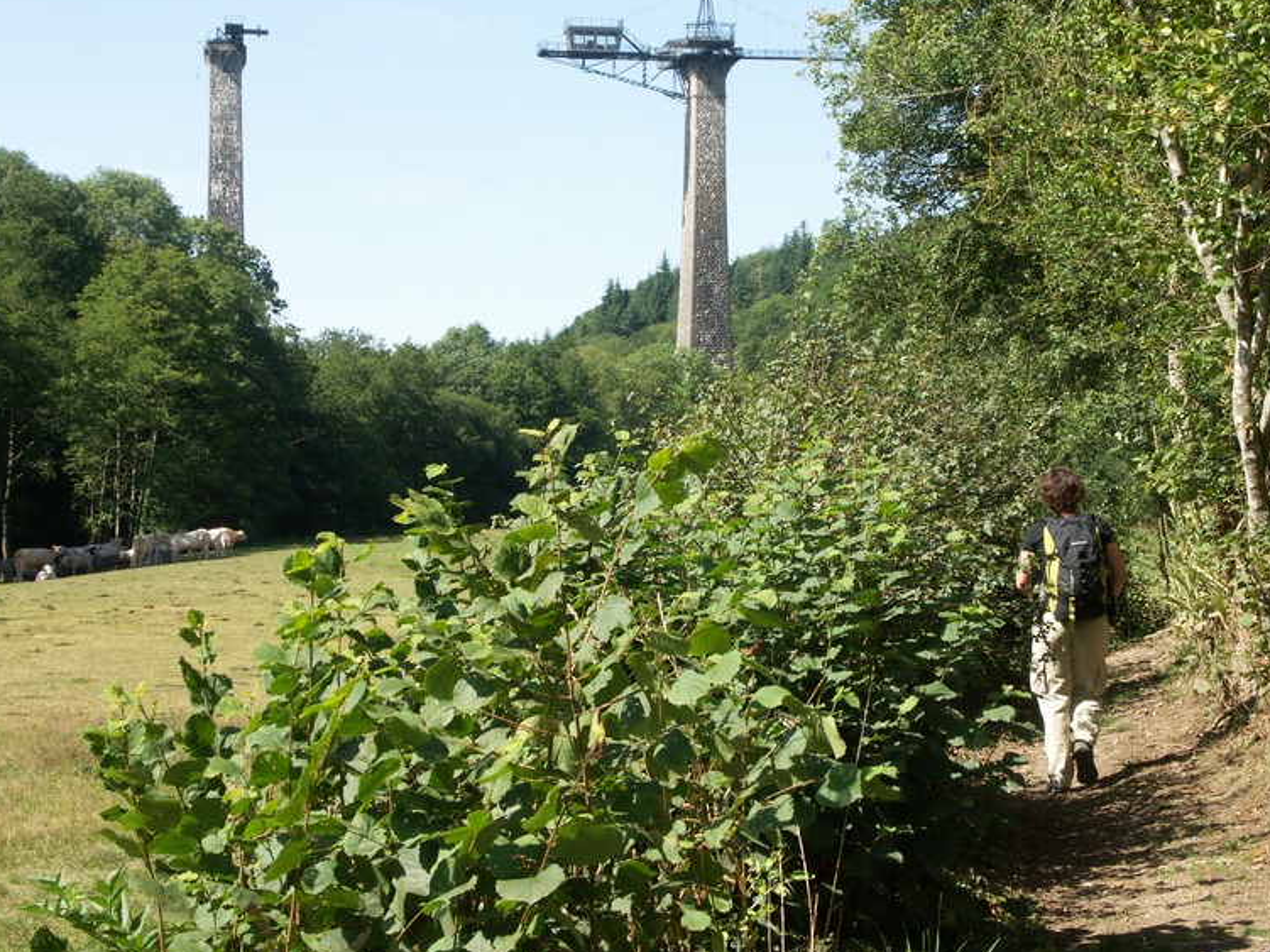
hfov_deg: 24.1
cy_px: 468
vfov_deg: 18.2
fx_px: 2971
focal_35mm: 81
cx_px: 656
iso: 64
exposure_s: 1/160
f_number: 6.3
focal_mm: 19.57
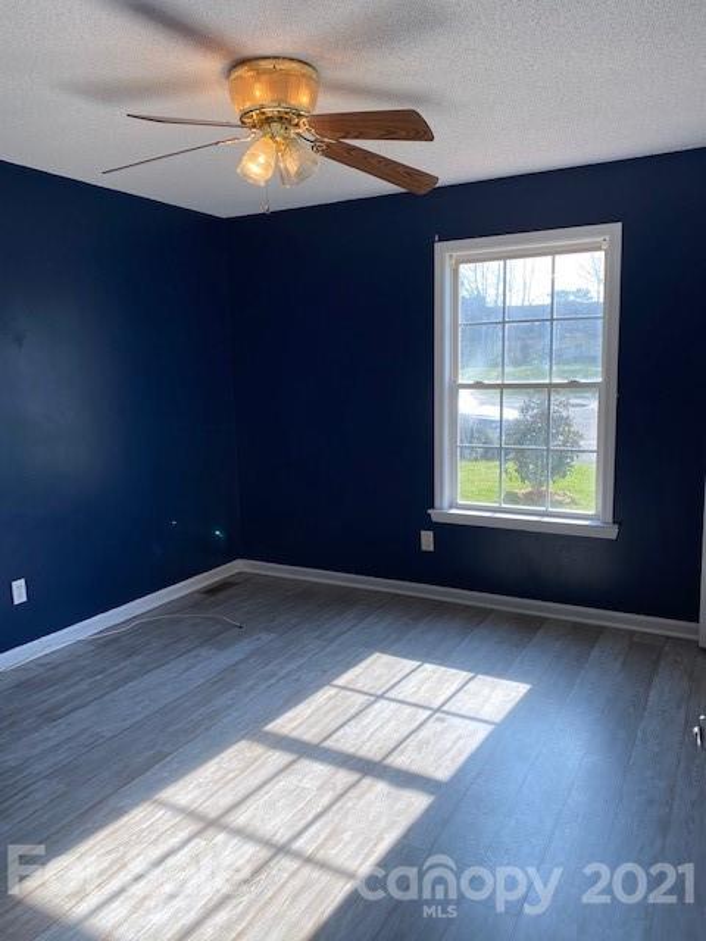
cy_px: 470
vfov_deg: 67.3
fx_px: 707
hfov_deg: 53.1
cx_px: 353
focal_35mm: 26
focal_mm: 4.25
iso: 32
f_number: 1.8
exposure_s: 1/305
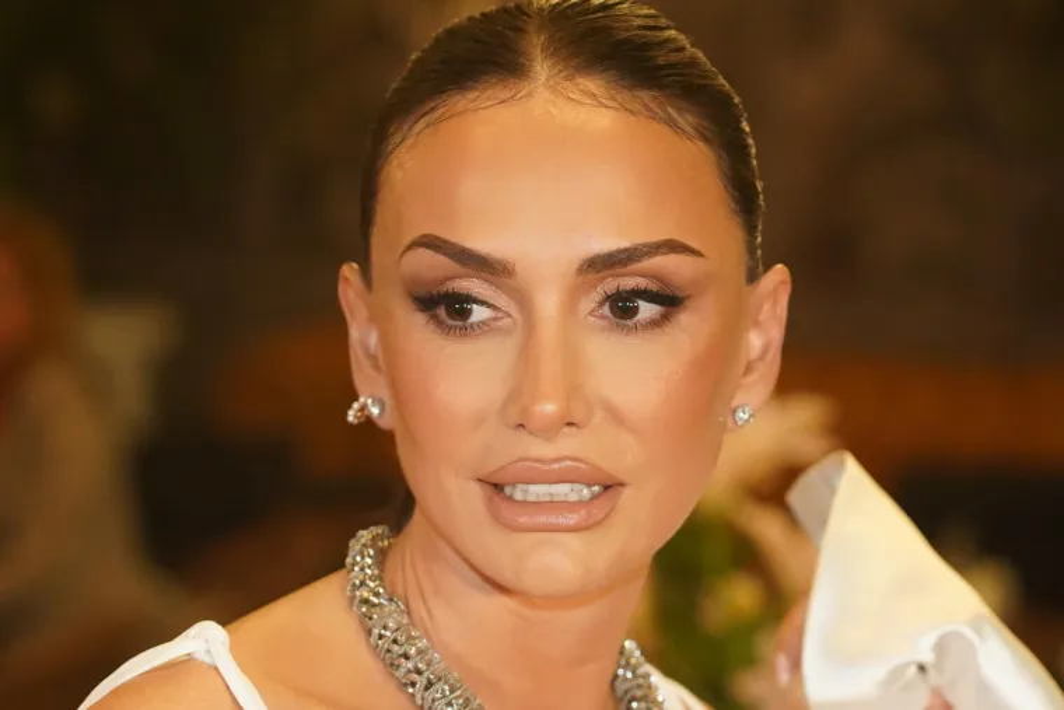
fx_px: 4641
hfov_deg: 13.1
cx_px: 532
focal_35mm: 157
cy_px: 355
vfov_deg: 8.7
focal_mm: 105
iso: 5000
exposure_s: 1/250
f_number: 4
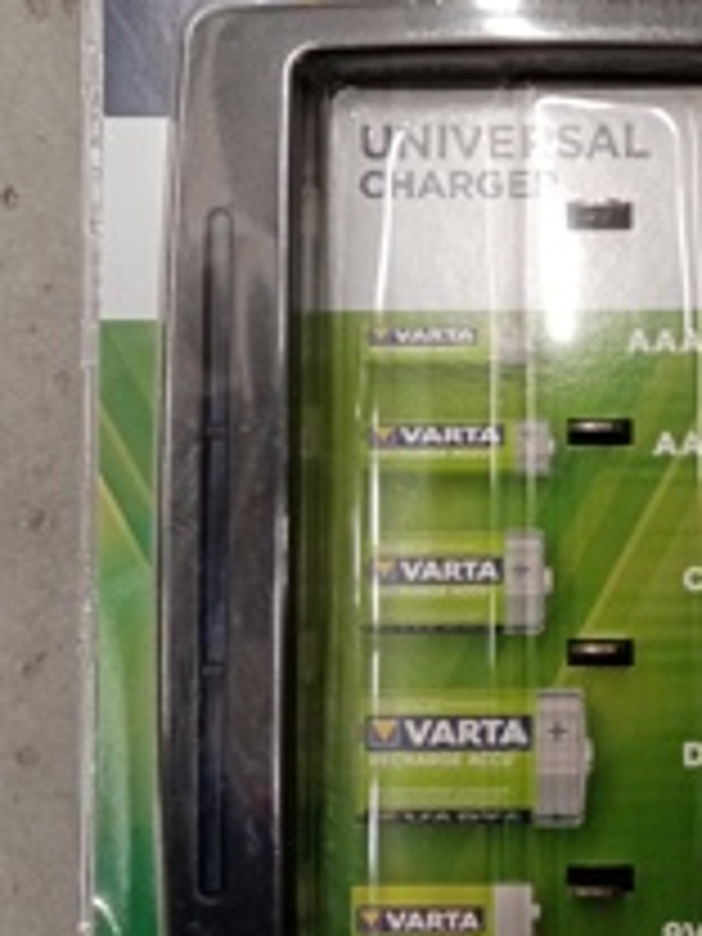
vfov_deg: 38.1
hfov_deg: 27.8
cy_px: 392
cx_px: 657
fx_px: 1352
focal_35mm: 50
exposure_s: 1/33.3
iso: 166
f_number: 1.8
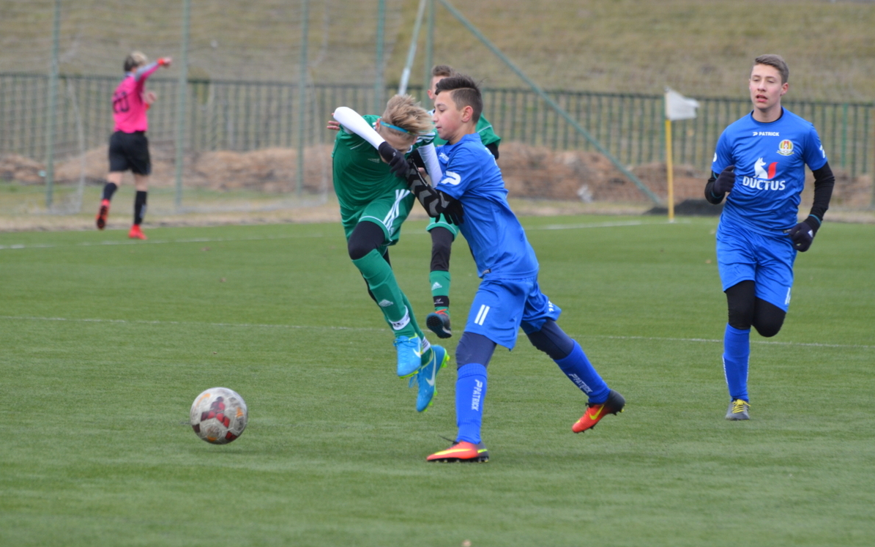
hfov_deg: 5.5
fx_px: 9134
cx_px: 437
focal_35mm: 383
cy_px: 282
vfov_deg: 3.4
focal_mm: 250
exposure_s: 1/640
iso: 800
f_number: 6.3
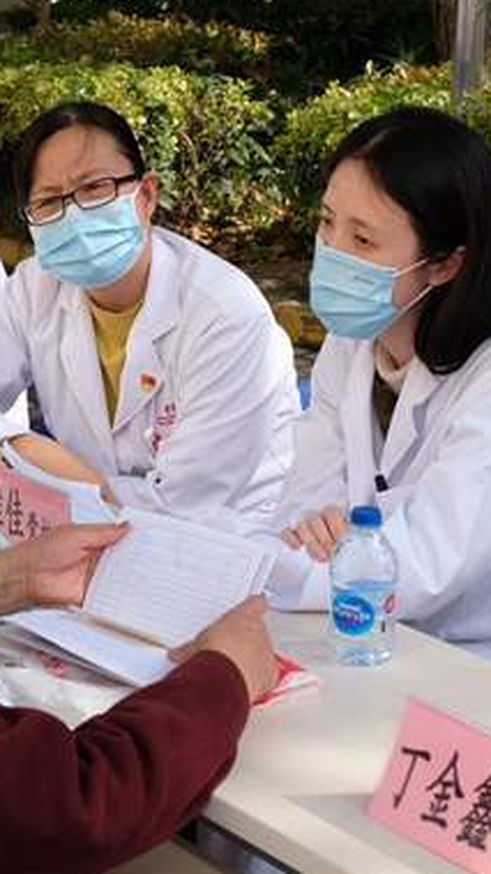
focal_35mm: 78
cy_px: 447
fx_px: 1807
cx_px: -41
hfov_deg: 15.1
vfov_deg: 27.2
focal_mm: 31.1
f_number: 5.6
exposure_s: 1/220
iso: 200
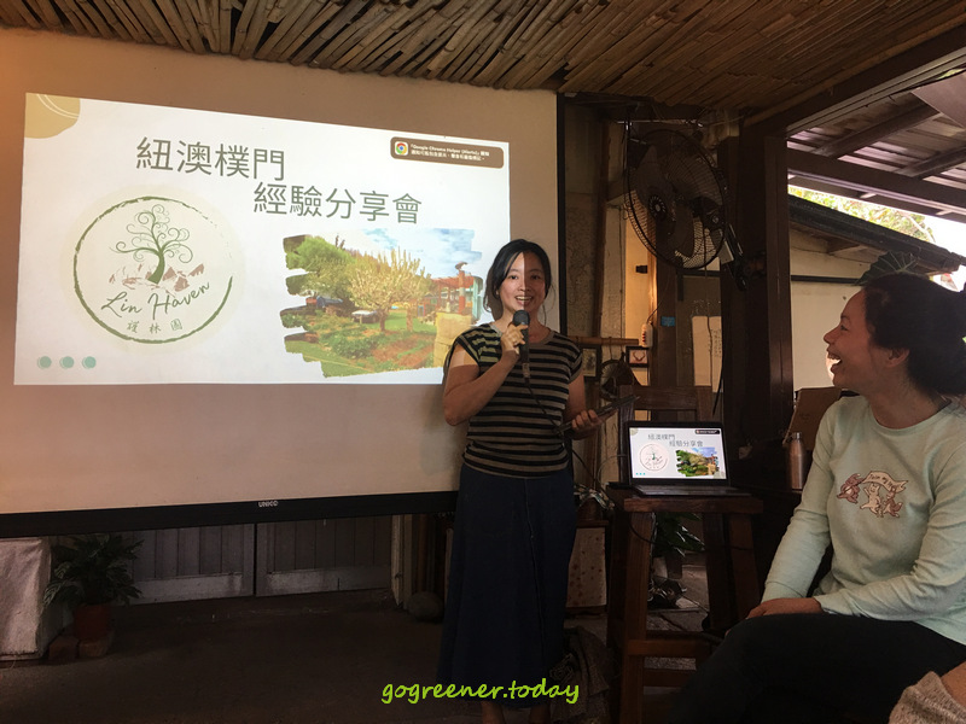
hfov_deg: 61.7
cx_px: 483
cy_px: 362
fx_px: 809
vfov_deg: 48.2
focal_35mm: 29
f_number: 2.2
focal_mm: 4.15
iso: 32
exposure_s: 1/30
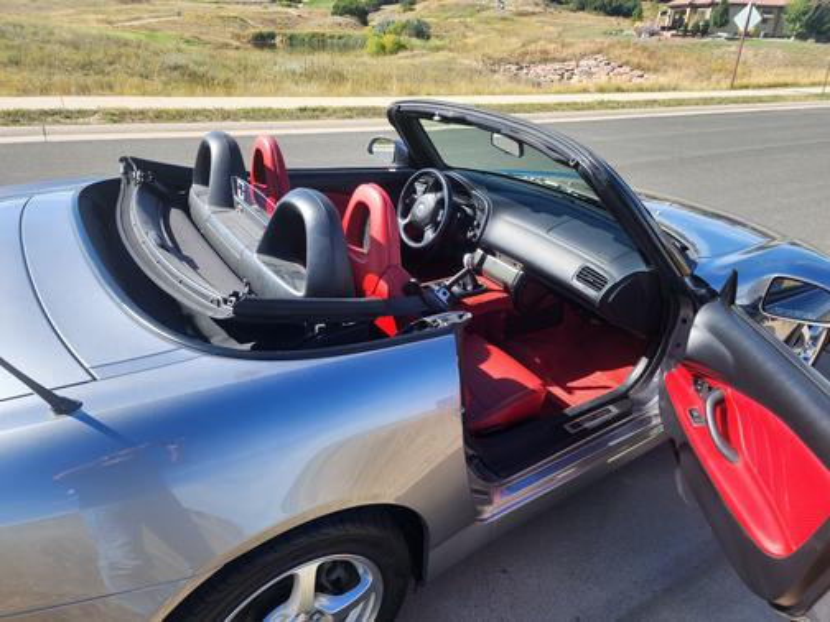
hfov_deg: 73.9
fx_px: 551
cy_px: 311
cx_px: 415
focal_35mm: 23
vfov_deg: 58.9
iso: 12
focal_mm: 6.4
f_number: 1.8
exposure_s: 1/439
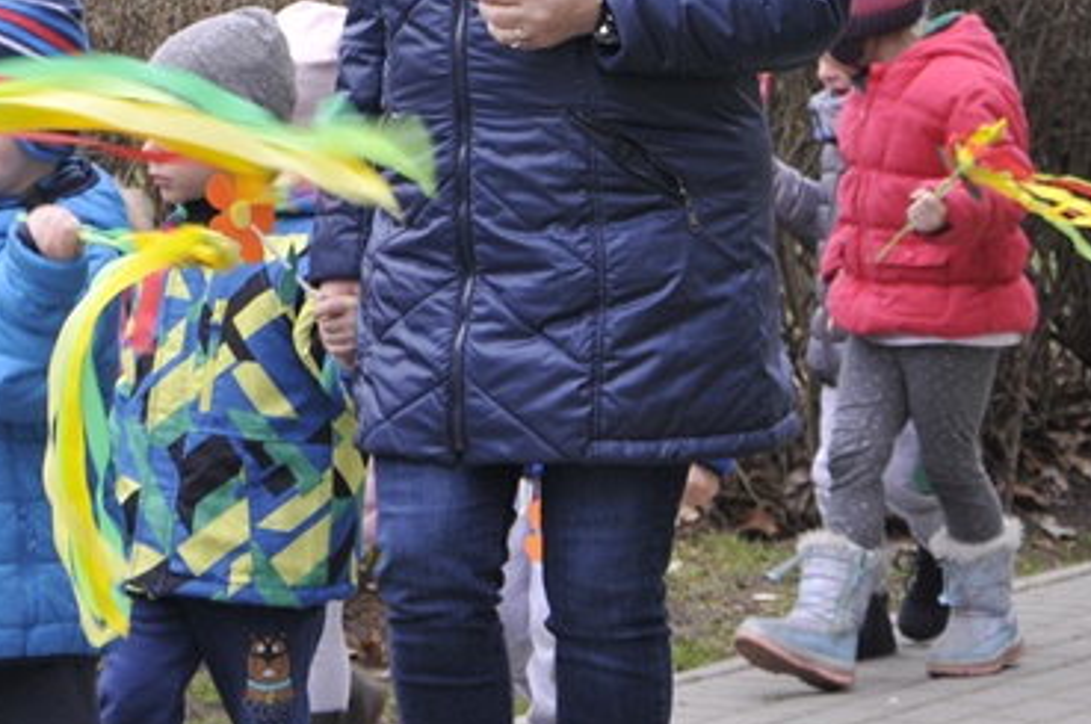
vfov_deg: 5.4
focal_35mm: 252
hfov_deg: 8.1
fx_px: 7627
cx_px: -198
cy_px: 257
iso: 400
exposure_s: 1/160
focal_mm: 62
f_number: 5.3
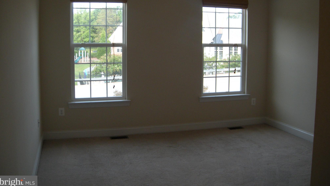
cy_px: 62
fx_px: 341
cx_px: 165
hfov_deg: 51.6
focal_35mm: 39
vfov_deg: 30.2
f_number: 3.8
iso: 96
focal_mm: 5.9
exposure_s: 1/55.3
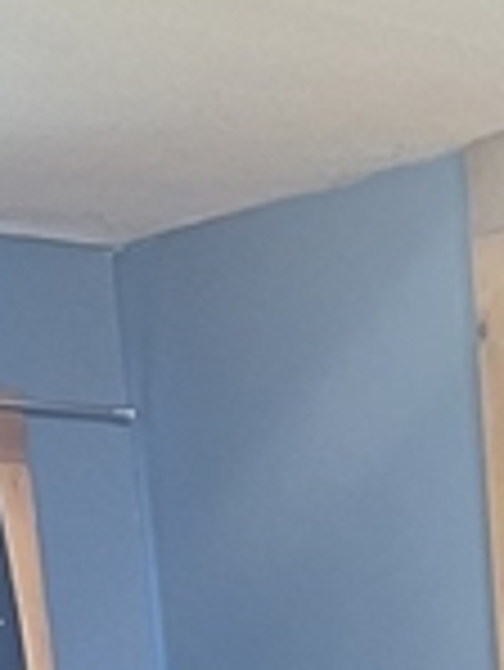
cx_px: 986
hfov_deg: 10.3
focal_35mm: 134
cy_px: 1596
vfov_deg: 12.0
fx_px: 2598
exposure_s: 1/60
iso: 500
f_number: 1.5
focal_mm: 5.7
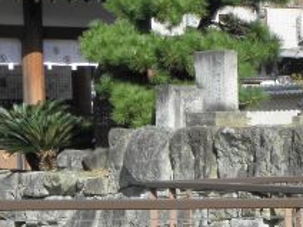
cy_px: 214
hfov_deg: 10.1
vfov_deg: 7.8
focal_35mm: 190
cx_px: 423
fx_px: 1663
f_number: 5.6
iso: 64
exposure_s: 1/160
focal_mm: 11.39
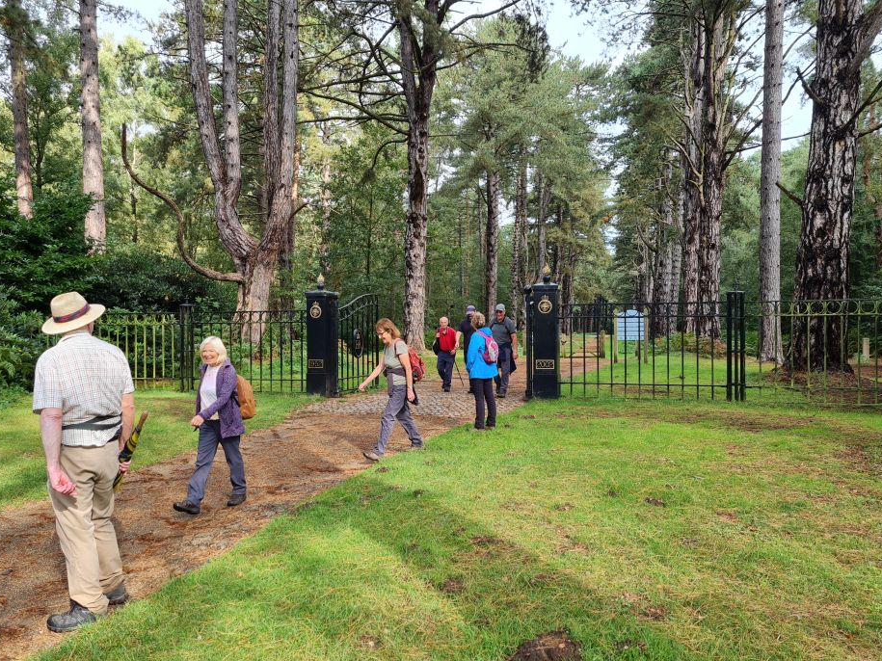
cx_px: 434
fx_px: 688
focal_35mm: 27
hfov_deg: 65.3
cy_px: 343
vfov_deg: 51.3
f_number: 1.8
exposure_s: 1/253
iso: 50
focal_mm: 5.4
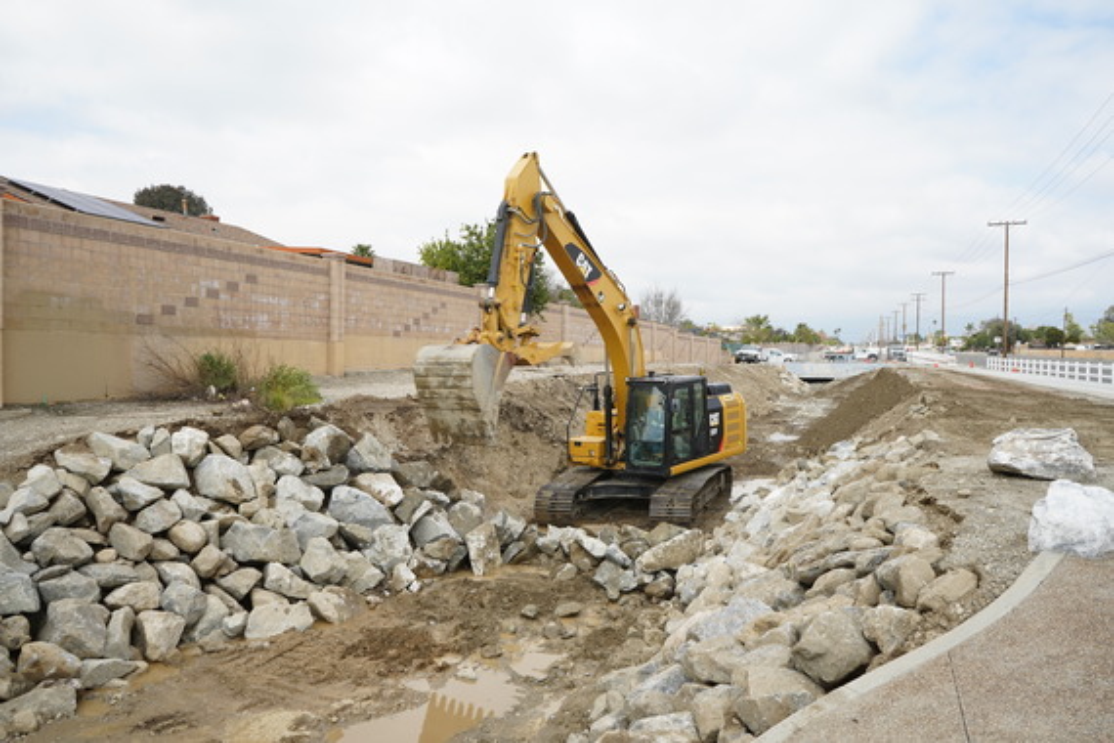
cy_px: 372
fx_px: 866
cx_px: 557
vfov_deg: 46.4
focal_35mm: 28
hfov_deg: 65.5
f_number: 14
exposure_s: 1/50
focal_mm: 28
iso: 100
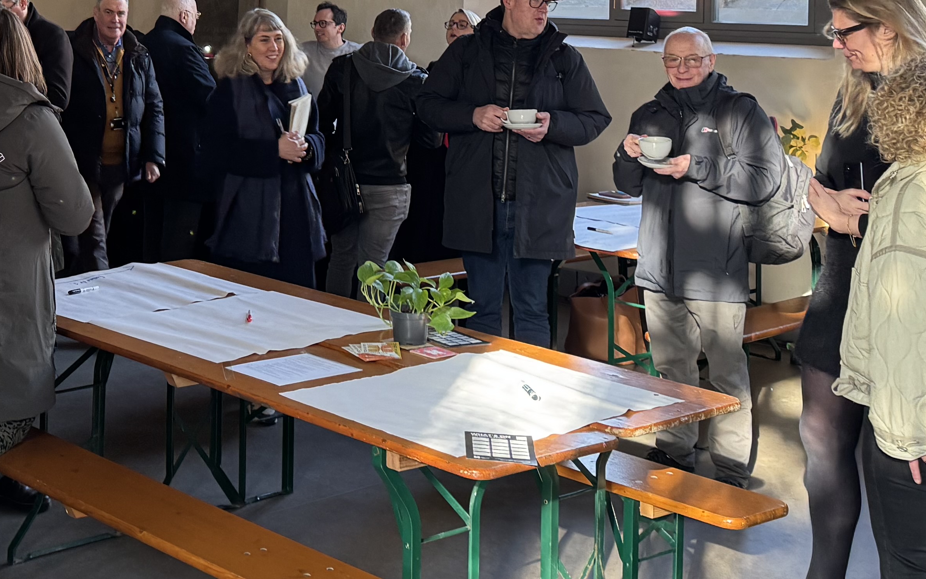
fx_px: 1539
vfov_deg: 20.5
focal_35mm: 61
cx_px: 154
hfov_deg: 32.3
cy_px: -13
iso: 250
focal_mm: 6.76
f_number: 1.78
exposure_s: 1/50
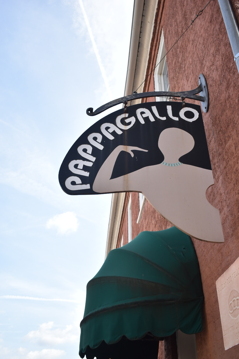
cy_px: 180
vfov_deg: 53.1
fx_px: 358
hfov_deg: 36.9
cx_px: 120
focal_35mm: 36
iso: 100
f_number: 4
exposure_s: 1/250
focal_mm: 24
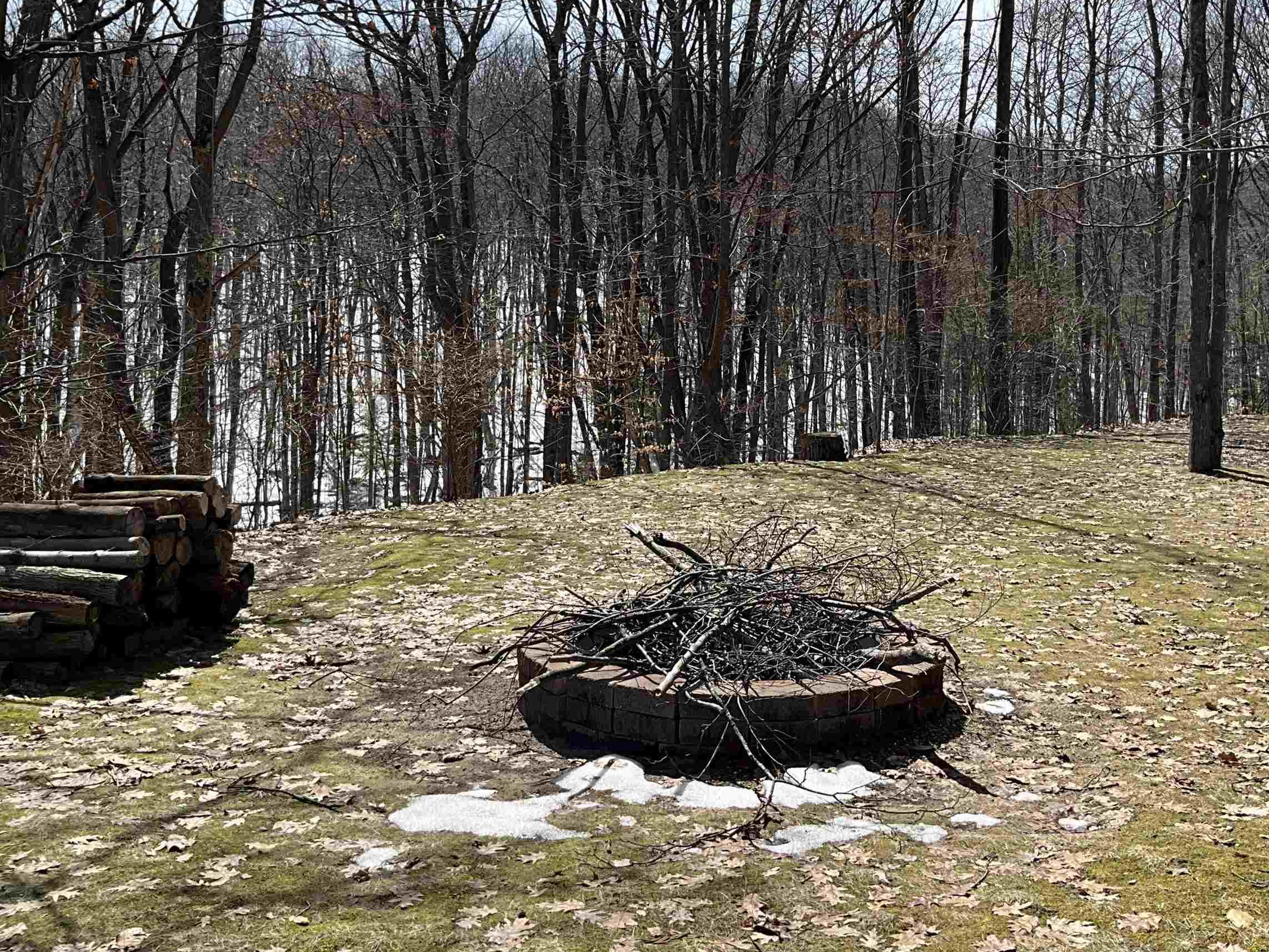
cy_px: 333
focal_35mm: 39
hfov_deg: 47.7
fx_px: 1430
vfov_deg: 36.5
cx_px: 720
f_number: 1.8
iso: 25
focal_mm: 3
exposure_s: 1/1730
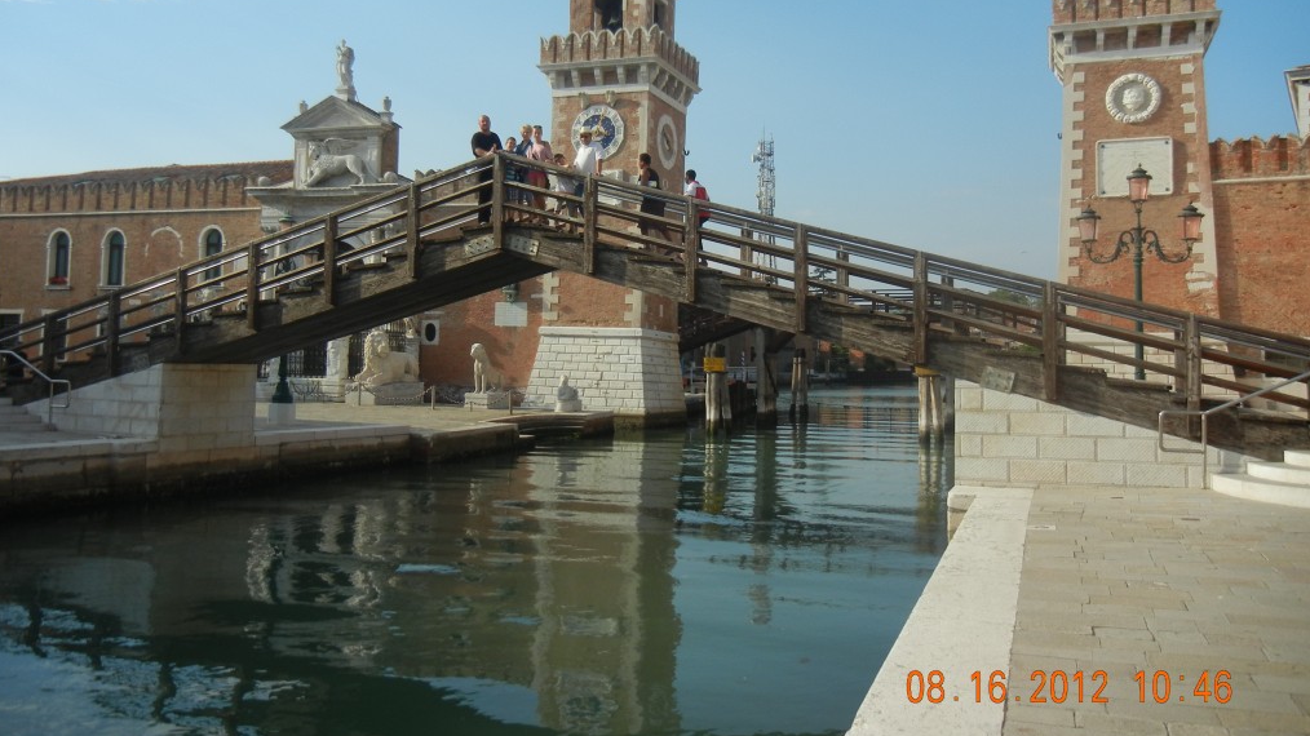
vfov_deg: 35.5
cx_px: 651
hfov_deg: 59.5
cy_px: 294
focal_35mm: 33
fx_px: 1146
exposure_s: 1/367
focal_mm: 5.4
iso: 160
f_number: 7
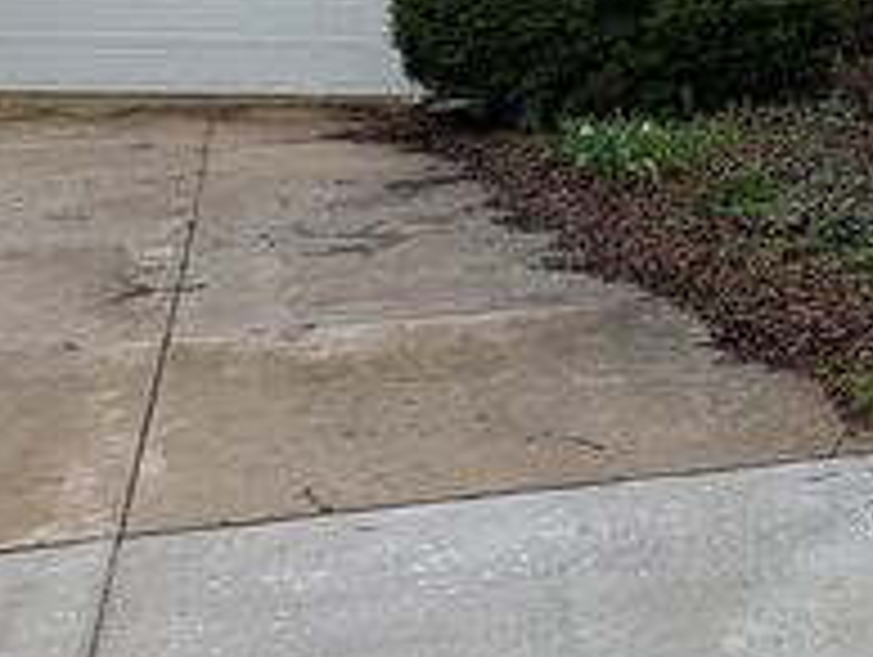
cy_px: -88
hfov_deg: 29.8
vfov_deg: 22.2
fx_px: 1566
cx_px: 788
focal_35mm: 62
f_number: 1.68
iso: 18
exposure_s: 1/429
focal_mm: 6.9
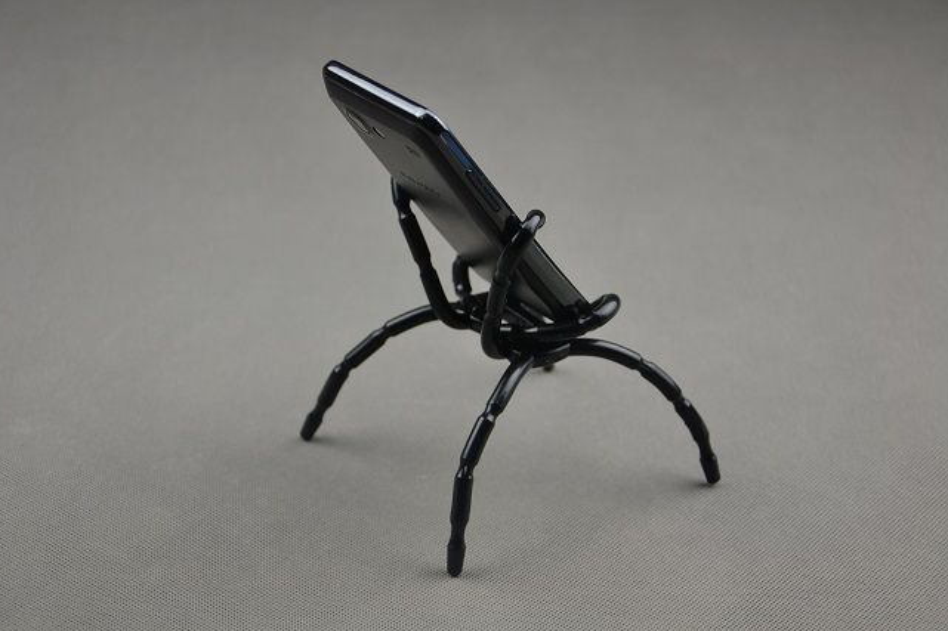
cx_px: 469
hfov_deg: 27.7
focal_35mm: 73
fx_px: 1922
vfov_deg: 18.7
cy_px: 317
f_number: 5.6
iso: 320
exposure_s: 1/125
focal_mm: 48
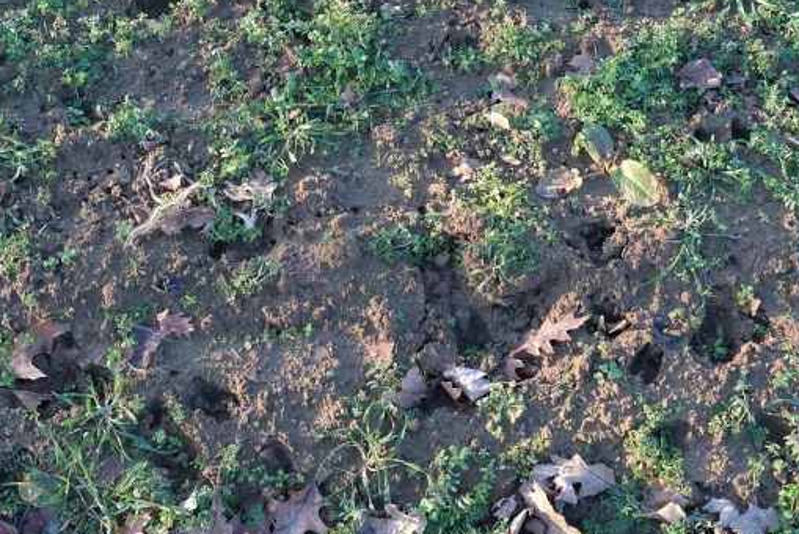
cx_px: 421
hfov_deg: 37.5
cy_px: 189
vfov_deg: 25.4
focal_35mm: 53
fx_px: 1177
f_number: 3.6
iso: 160
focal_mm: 18
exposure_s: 1/105
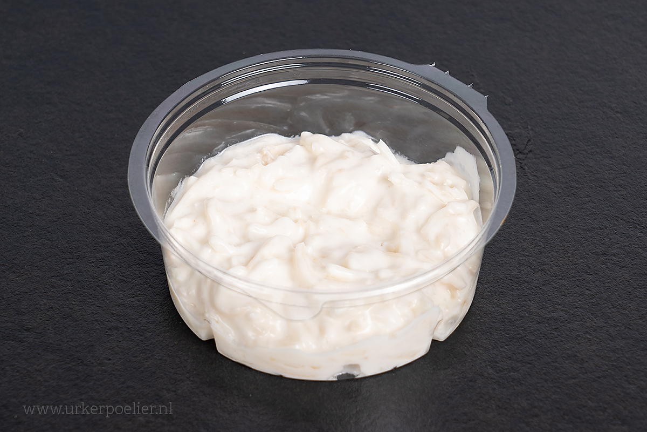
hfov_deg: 19.5
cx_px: 324
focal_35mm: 105
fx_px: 1887
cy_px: 216
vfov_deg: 13.0
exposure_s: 1/160
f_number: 9
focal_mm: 105
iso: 100
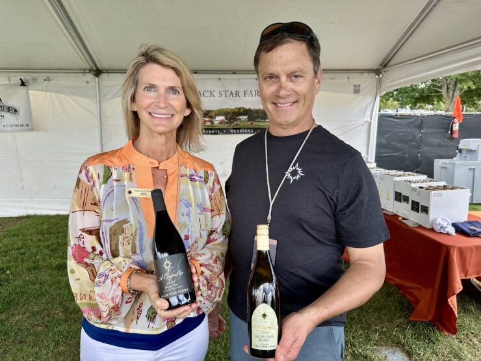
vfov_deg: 56.8
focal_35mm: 24
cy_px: 180
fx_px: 333
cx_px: 240
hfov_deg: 71.6
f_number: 1.78
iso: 80
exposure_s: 1/441
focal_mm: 6.86
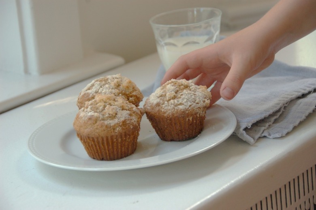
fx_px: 1078
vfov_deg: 11.1
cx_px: 158
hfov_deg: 16.7
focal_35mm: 123
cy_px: 105
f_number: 5.3
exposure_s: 1/40
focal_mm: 82
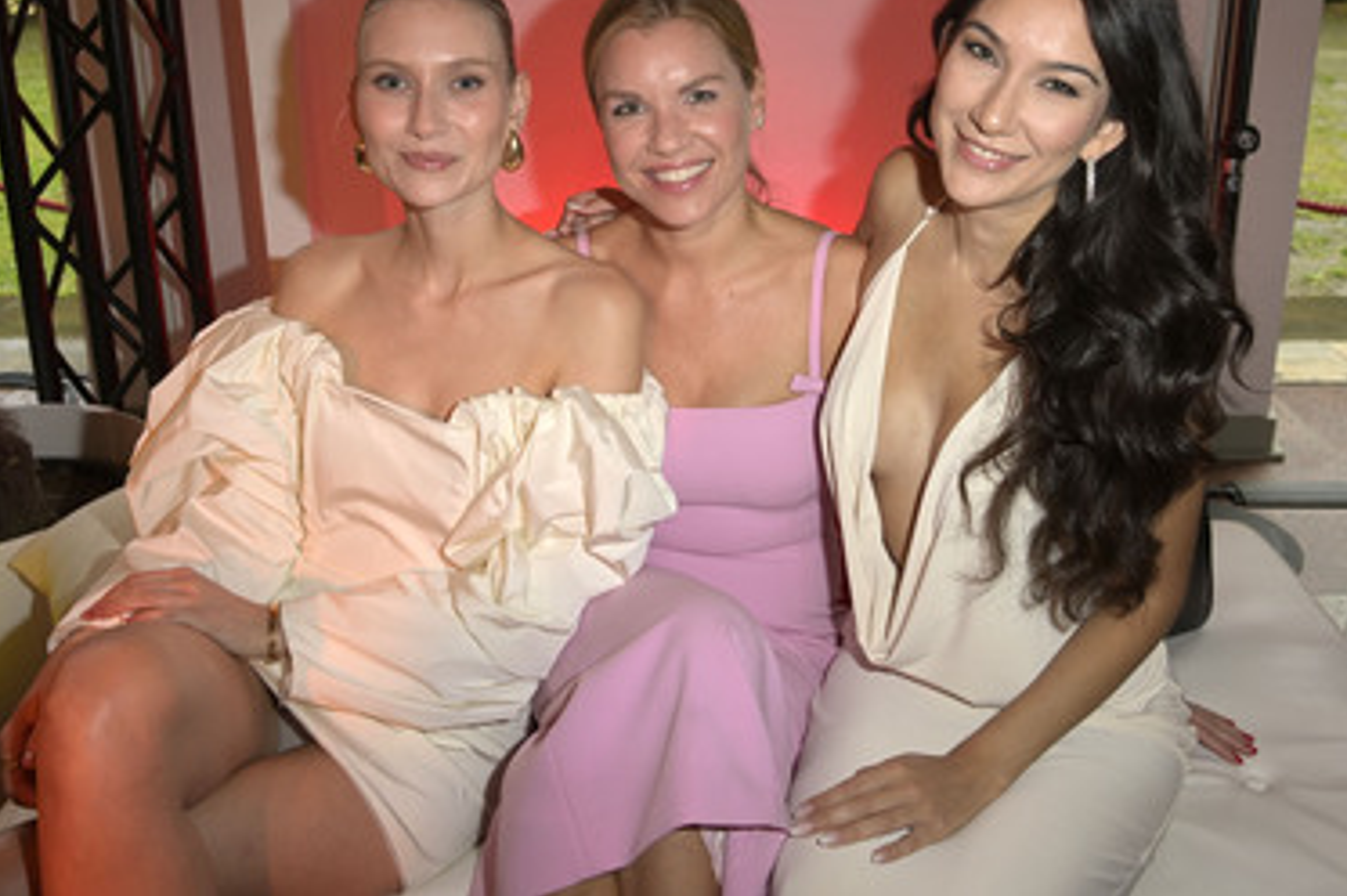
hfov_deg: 63.6
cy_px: 358
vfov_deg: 44.6
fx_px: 1084
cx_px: 630
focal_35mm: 29
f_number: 5.6
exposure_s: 1/40
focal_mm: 24
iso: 640
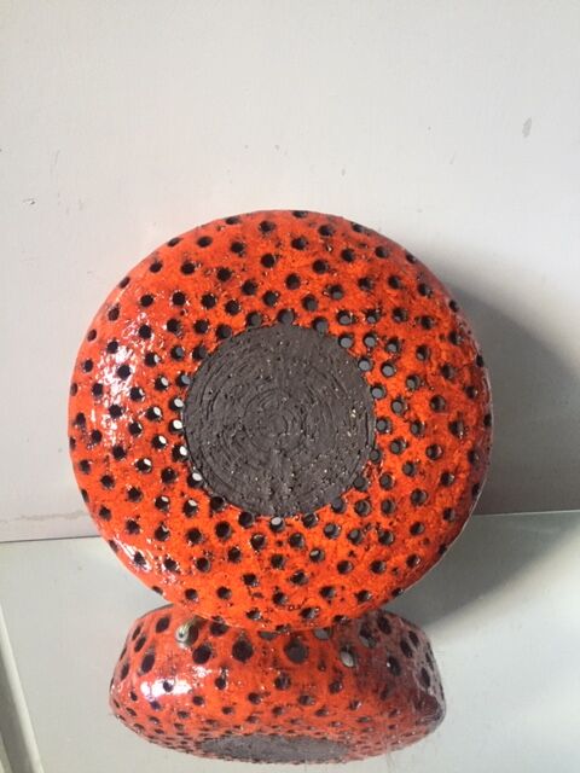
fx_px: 648
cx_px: 290
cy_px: 386
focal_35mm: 29
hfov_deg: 48.2
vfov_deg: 61.7
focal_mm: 4.15
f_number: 2.2
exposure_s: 1/25
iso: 250
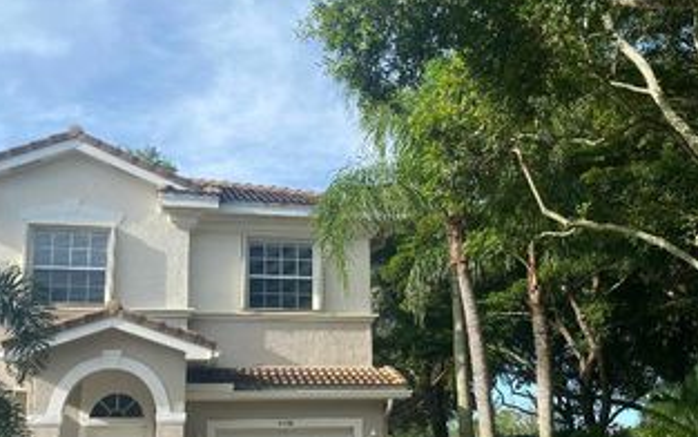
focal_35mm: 44
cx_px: 366
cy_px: 282
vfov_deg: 29.1
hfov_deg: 45.2
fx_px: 837
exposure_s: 1/1522
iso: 32
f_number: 1.8
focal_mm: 4.25
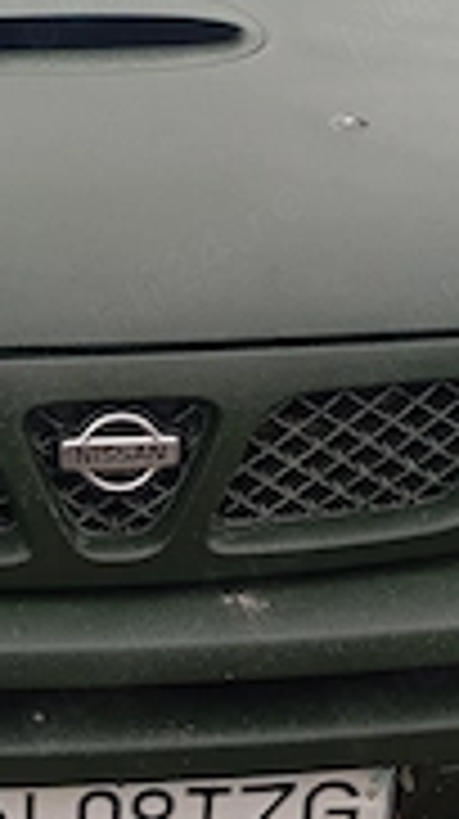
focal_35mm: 67
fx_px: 1454
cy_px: 360
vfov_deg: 31.4
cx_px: 4
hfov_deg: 17.5
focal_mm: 4.22
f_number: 1.8
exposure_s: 1/100
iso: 258
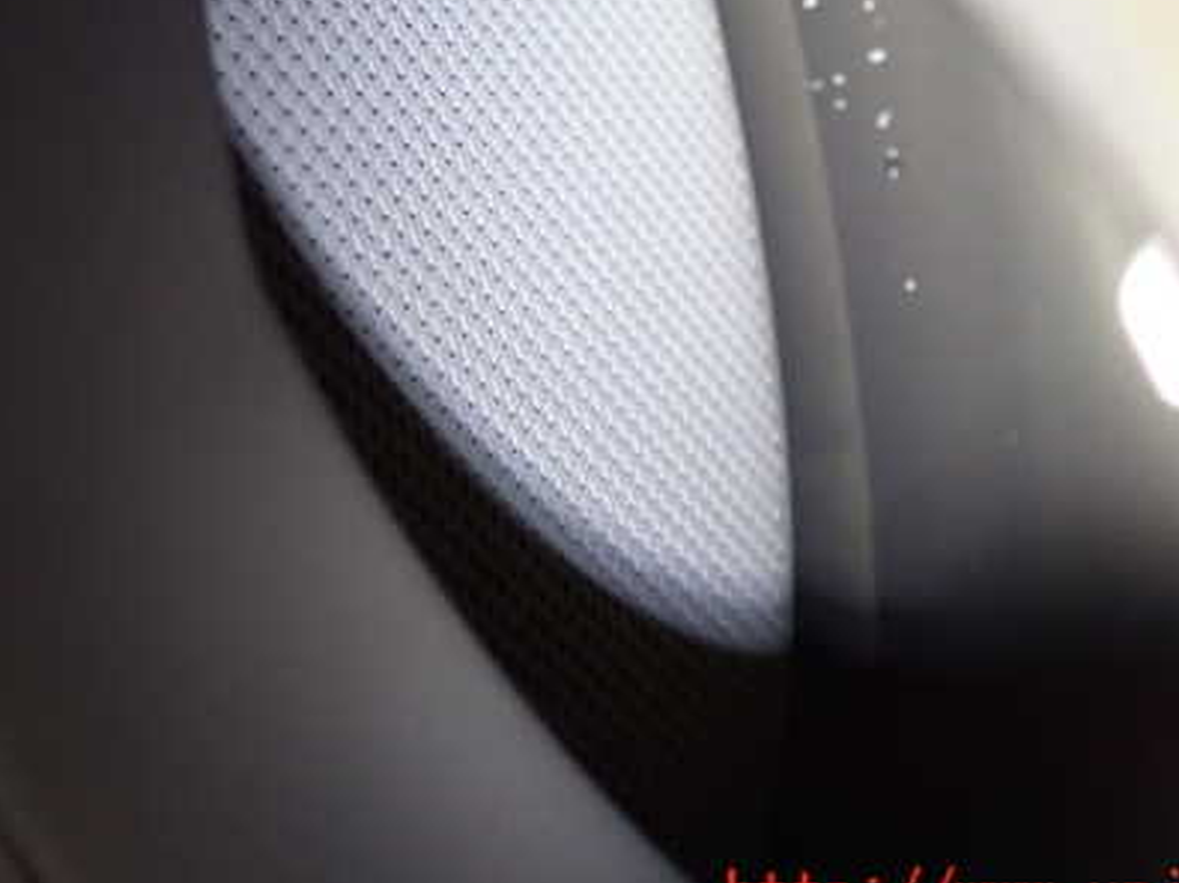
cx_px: 504
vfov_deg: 9.7
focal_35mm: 152
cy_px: 265
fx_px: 5175
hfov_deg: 13.0
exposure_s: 1/50
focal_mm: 18
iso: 800
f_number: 4.9
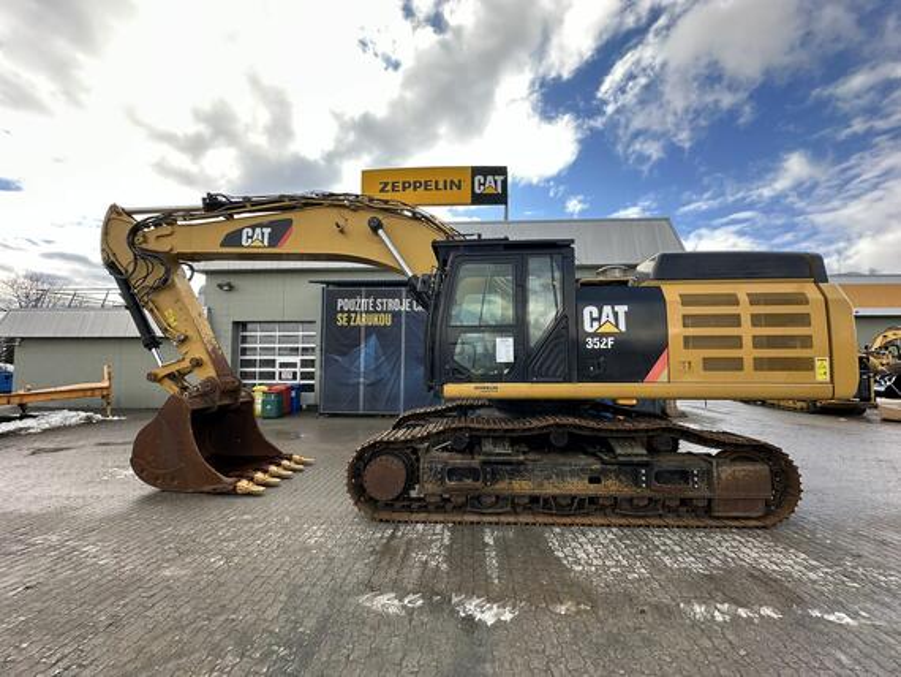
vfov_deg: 85.7
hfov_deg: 102.0
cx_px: 450
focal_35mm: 14
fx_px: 365
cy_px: 338
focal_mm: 2.22
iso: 40
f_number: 2.2
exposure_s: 1/384
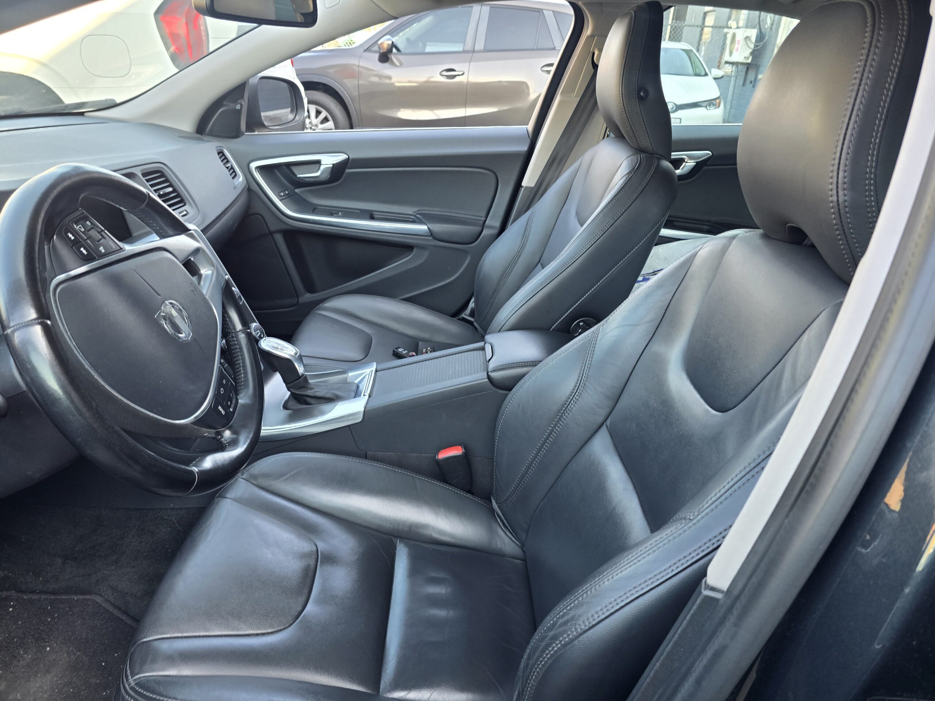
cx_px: 468
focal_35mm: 23
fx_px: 621
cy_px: 350
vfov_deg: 58.9
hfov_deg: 73.9
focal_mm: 6.3
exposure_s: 1/180
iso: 100
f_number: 1.7
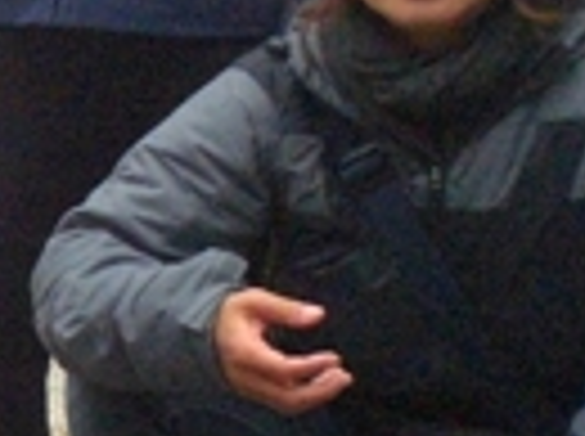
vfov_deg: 8.4
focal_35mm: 176
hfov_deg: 10.7
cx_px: -382
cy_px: 328
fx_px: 2969
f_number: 5.1
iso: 800
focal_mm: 8.44
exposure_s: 1/250
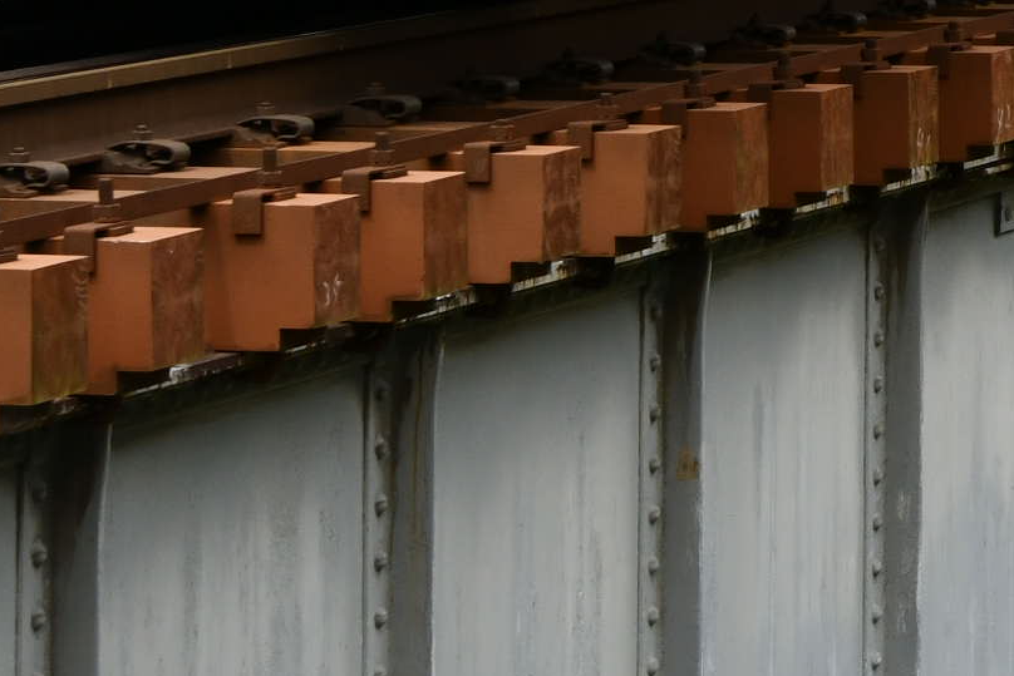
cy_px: -722
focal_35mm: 235
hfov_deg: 8.6
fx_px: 6620
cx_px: 1439
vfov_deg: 5.7
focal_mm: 46
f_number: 6.3
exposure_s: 1/1000
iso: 400
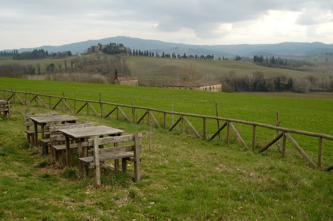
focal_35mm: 42
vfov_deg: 31.8
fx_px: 388
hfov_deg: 46.4
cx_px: 166
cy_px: 110
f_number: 11
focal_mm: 28
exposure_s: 1/60
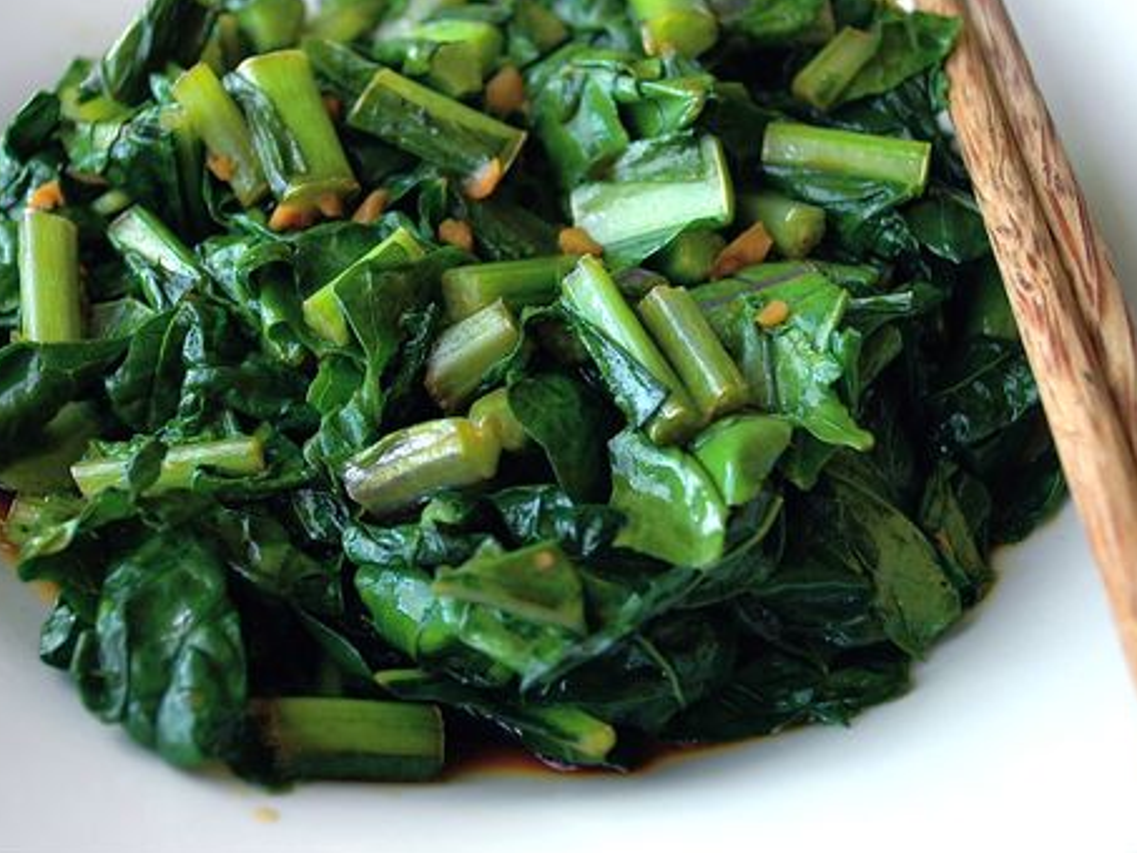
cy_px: 359
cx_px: 512
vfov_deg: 24.0
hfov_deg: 31.7
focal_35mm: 61
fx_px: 2004
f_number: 5
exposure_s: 1/125
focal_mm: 32
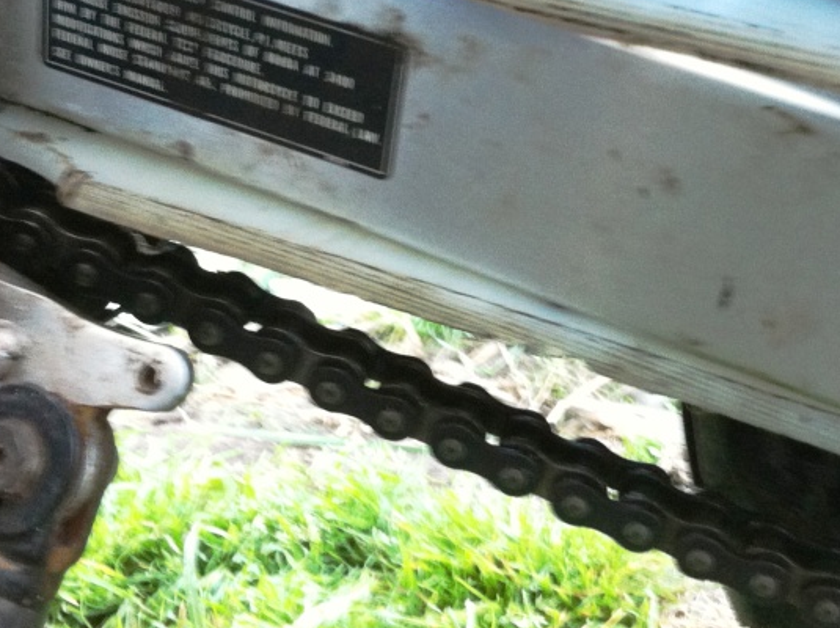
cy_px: 130
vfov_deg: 21.6
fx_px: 1624
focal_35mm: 67
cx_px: 545
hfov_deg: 28.8
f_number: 2.8
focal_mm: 3.85
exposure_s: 1/15
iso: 200
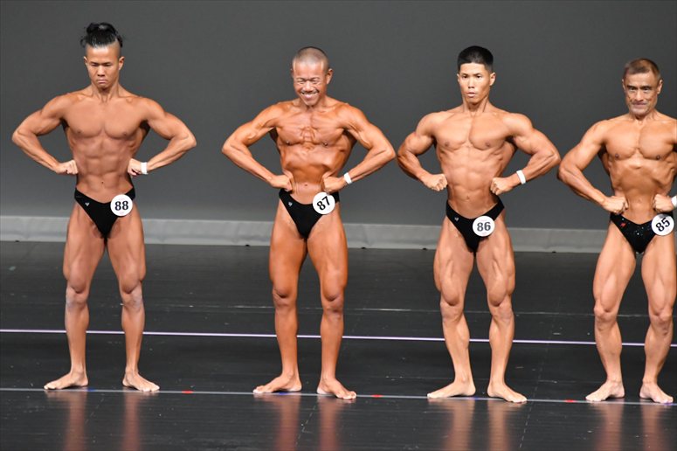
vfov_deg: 4.0
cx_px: 338
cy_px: 226
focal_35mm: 345
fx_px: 6485
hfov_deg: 6.0
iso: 5000
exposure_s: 1/400
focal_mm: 230
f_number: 5.6
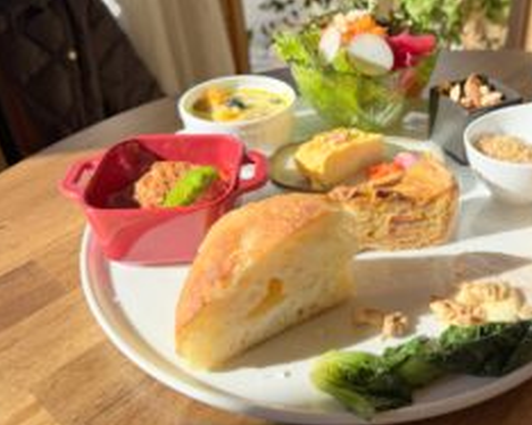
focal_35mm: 36
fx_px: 567
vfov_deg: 40.8
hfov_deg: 49.2
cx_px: 366
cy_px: 159
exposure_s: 1/1727
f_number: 1.78
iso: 80
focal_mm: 6.76
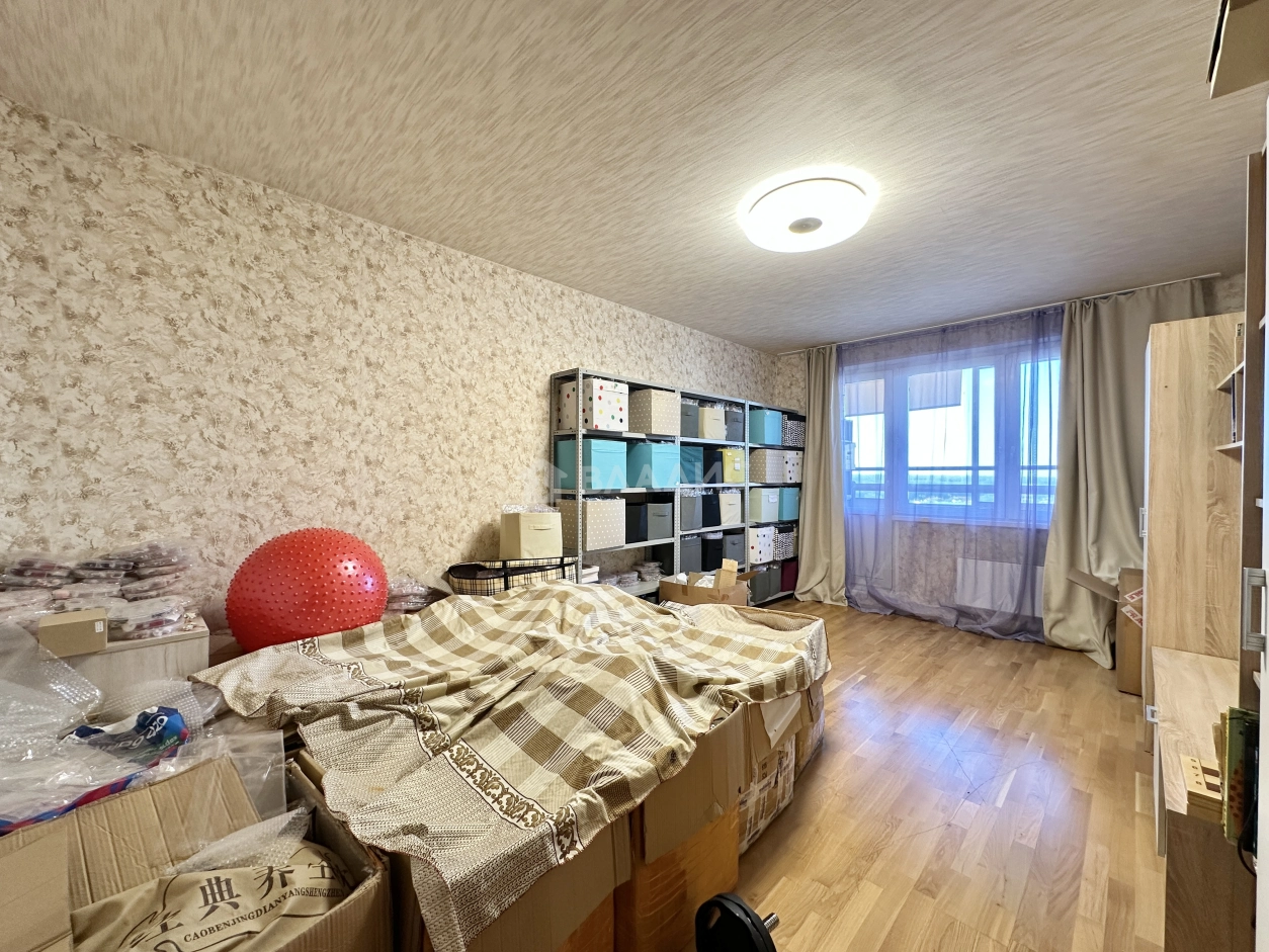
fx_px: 513
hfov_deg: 102.1
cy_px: 476
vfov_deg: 85.7
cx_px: 634
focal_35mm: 14
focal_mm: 2.22
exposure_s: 1/50
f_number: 2.2
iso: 160
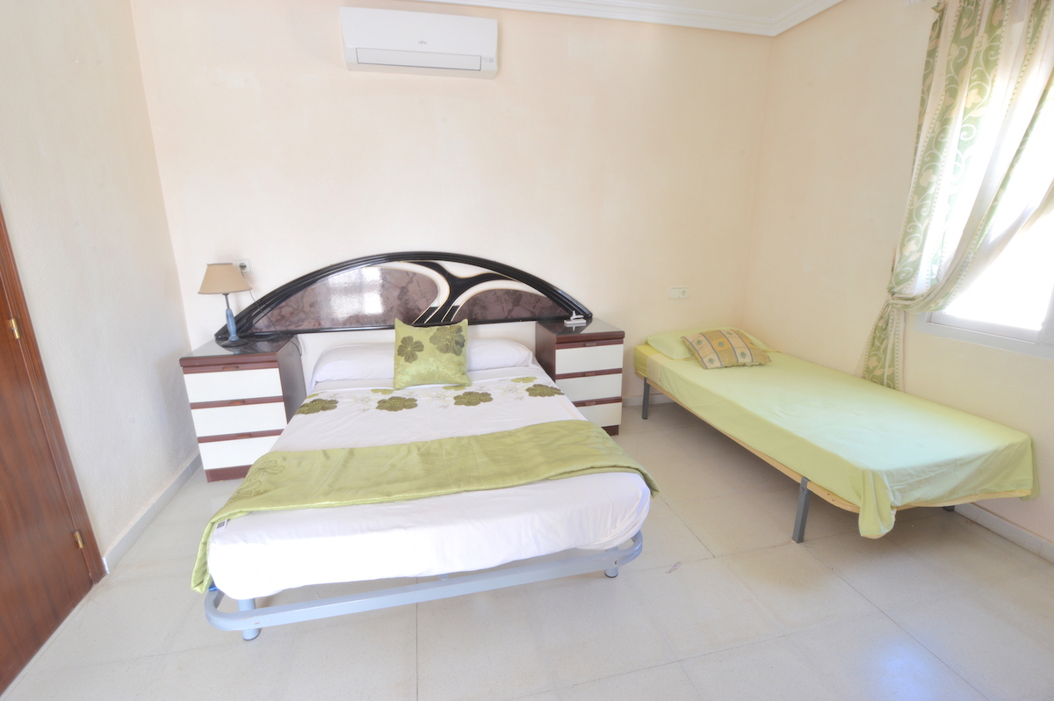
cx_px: 527
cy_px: 350
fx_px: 439
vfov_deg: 77.2
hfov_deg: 100.4
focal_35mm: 15
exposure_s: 1
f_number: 20
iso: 100
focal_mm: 10
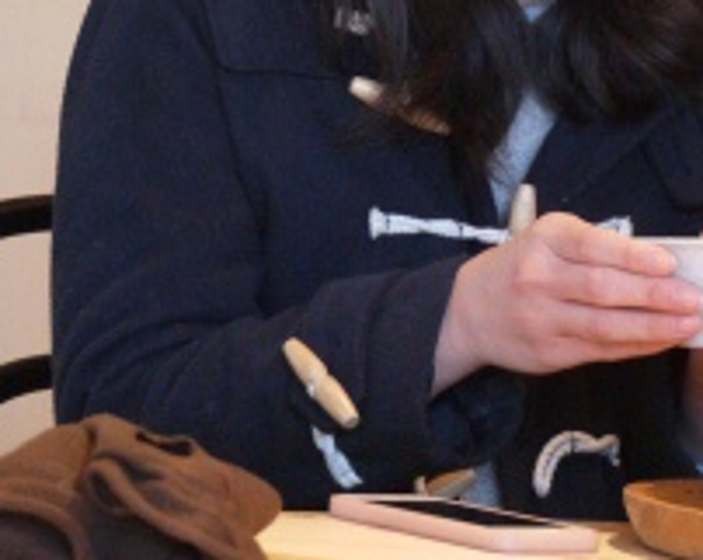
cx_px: 456
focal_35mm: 156
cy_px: 14
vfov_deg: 9.8
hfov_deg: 12.4
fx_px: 3241
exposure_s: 1/25
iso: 1600
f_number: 5.6
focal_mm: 36
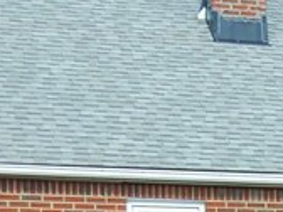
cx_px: 600
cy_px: 429
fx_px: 1799
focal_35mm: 220
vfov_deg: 6.5
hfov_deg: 8.5
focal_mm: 6.4
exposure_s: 1/400
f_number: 4
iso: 125
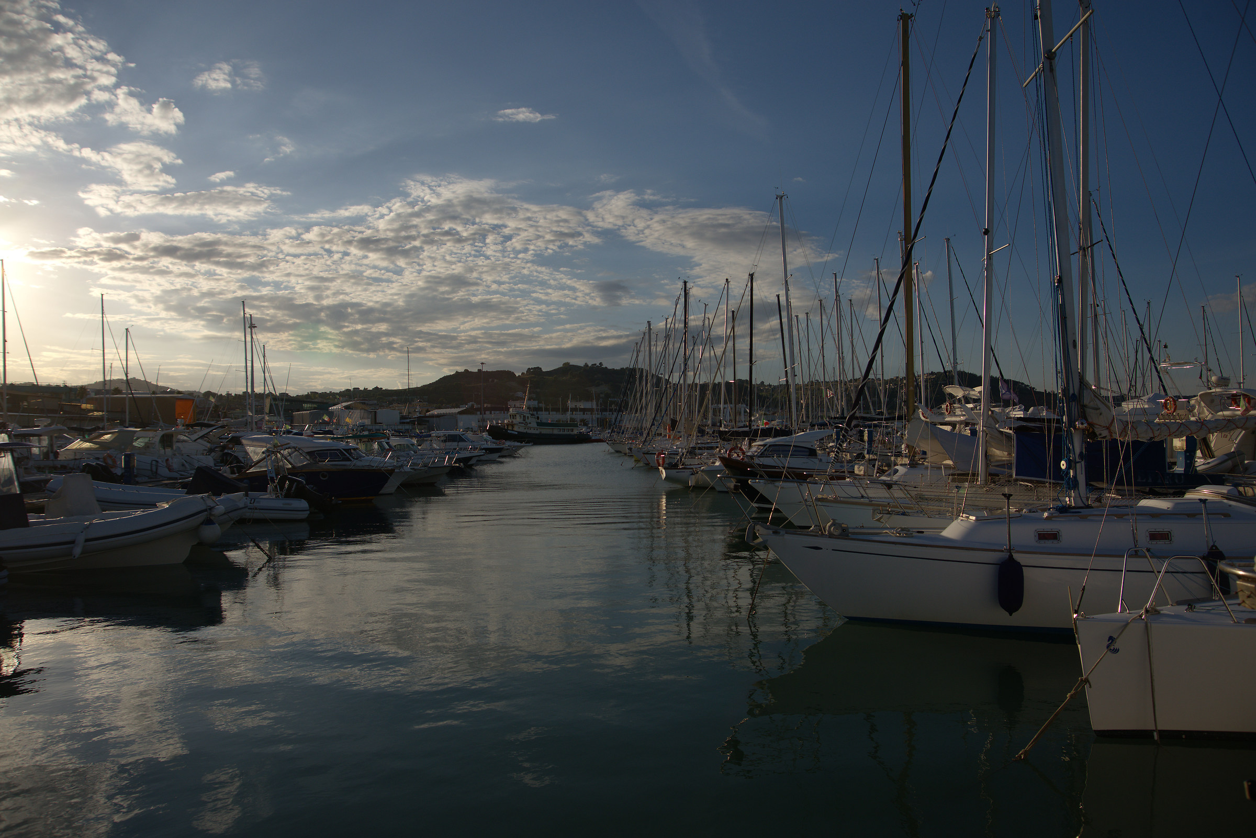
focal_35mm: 24
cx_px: 628
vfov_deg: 53.2
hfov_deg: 73.7
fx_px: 837
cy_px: 419
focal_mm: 24
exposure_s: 1/800
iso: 100
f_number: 8
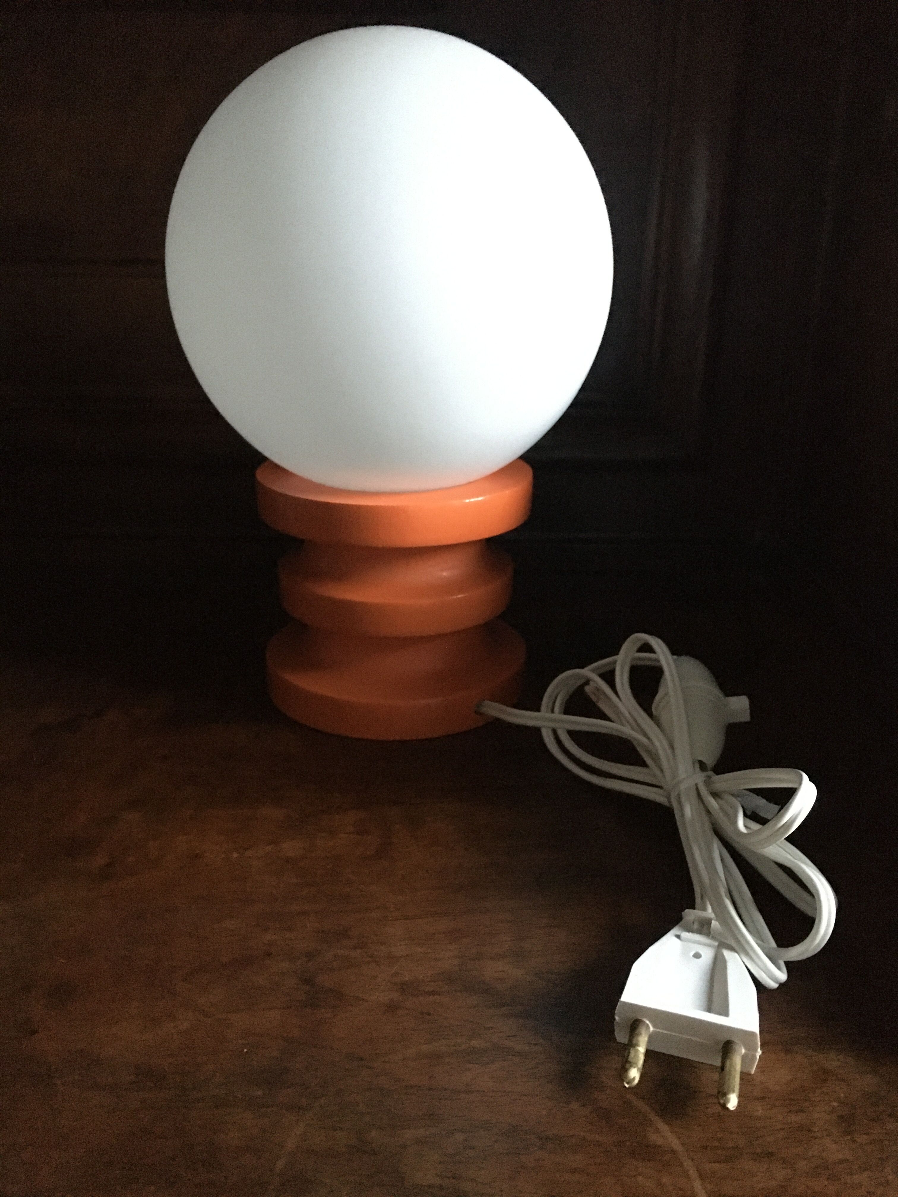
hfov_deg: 48.2
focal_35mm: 29
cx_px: 449
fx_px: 1003
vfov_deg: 61.7
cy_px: 598
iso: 1250
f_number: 2.2
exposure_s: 1/17
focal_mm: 4.15
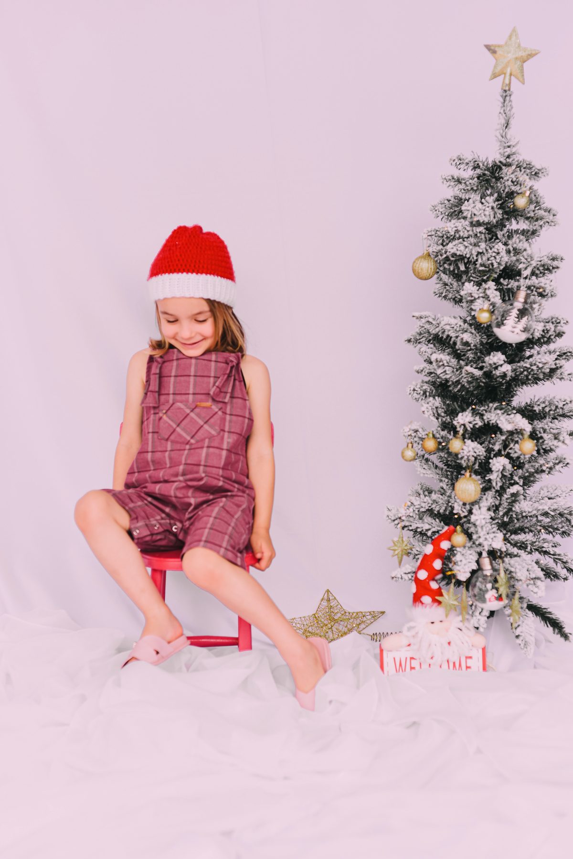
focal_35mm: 50
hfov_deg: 27.0
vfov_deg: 39.6
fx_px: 1193
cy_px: 430
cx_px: 286
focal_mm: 50
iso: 100
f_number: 2.8
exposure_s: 1/640
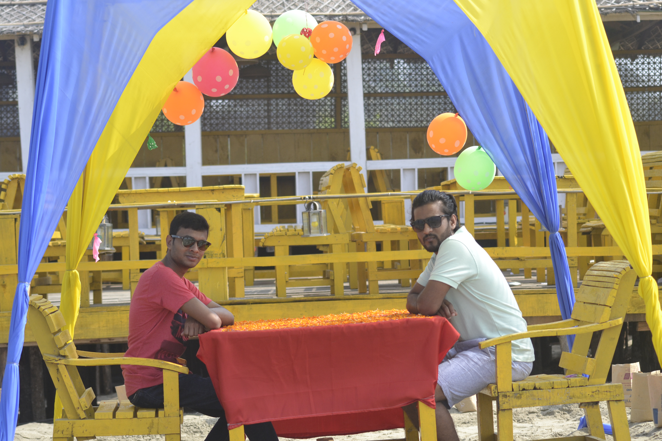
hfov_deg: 19.5
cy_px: 220
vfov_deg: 13.0
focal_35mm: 105
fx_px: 1931
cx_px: 331
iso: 400
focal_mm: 70
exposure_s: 1/1250
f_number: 5
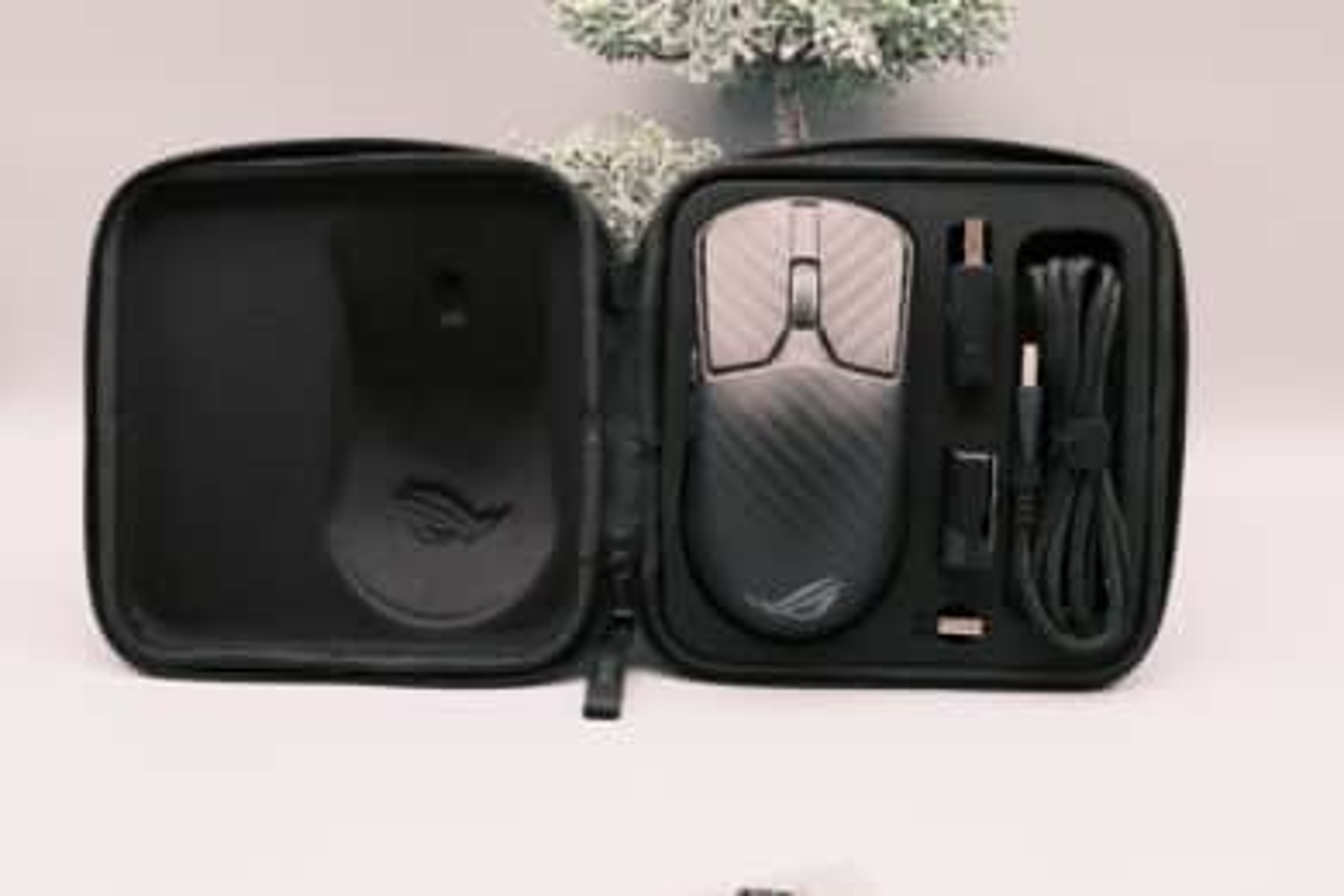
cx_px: 672
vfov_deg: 31.9
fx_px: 1568
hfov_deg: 46.4
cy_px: 448
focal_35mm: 42
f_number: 8
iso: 1600
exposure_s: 1/100
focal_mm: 27.9
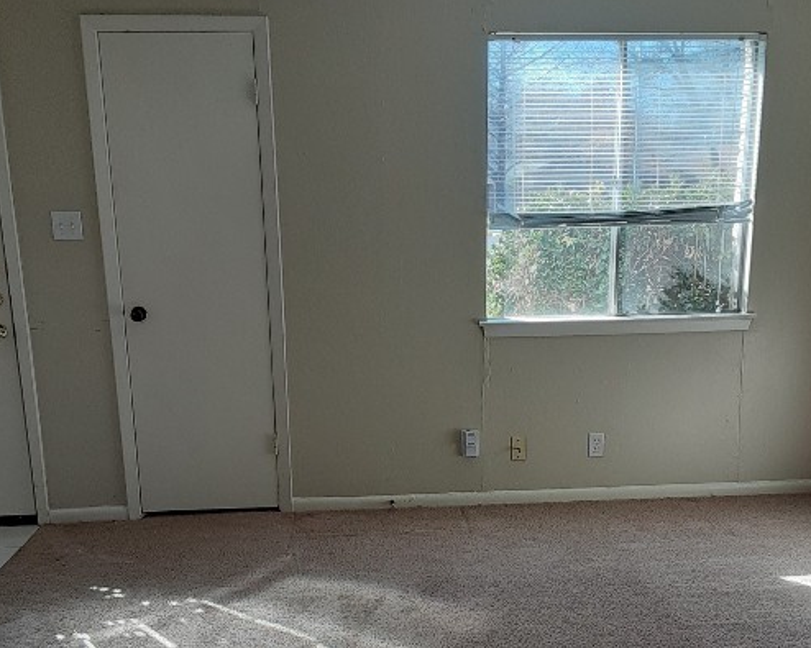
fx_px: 984
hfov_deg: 44.7
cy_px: 468
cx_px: 442
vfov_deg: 35.8
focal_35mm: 41
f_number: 1.9
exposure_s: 1/128
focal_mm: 2.91
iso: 40
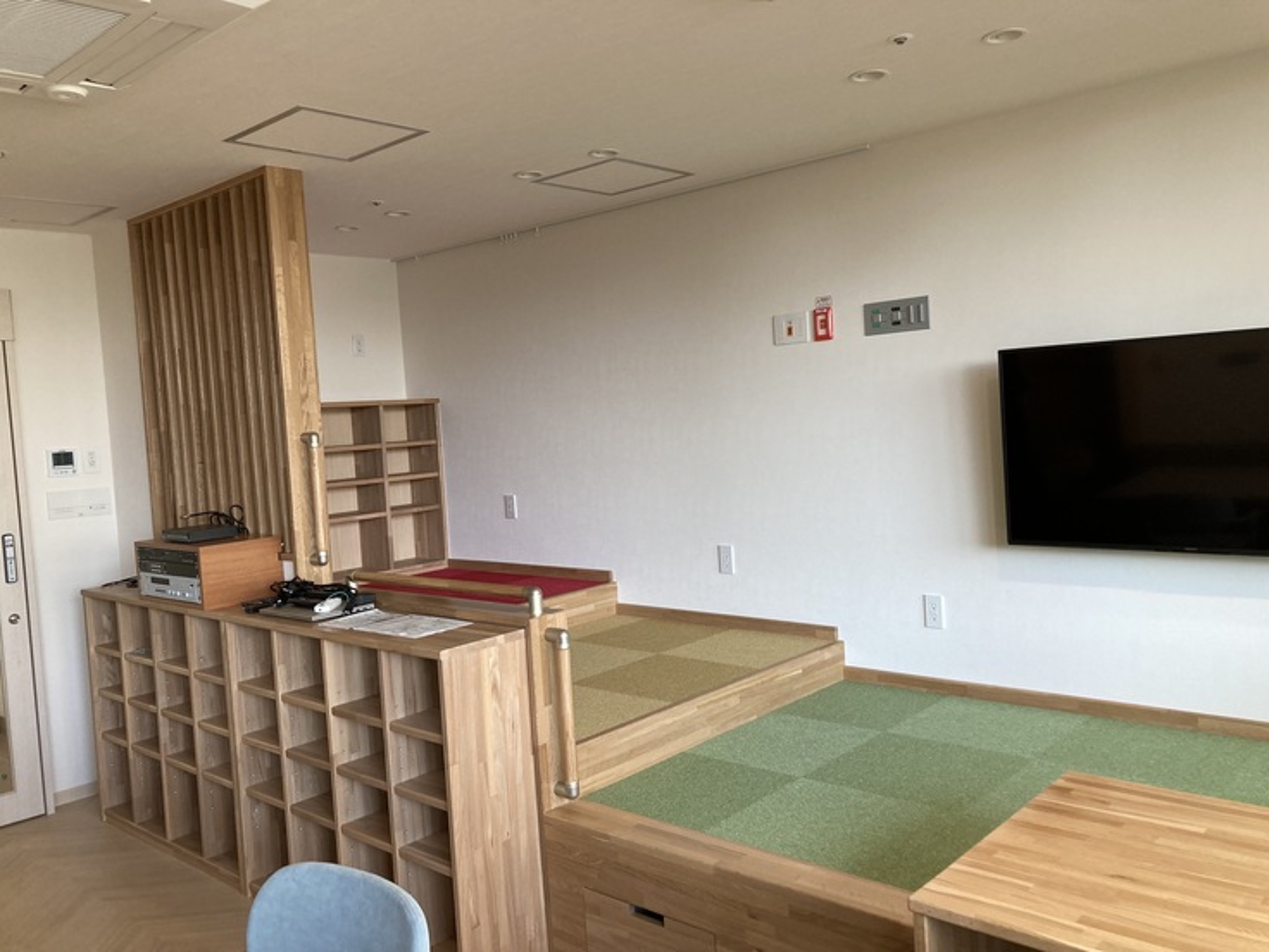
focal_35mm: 28
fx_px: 1026
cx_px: 634
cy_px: 476
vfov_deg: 49.7
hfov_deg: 63.4
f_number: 1.8
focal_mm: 3.99
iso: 64
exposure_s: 1/50
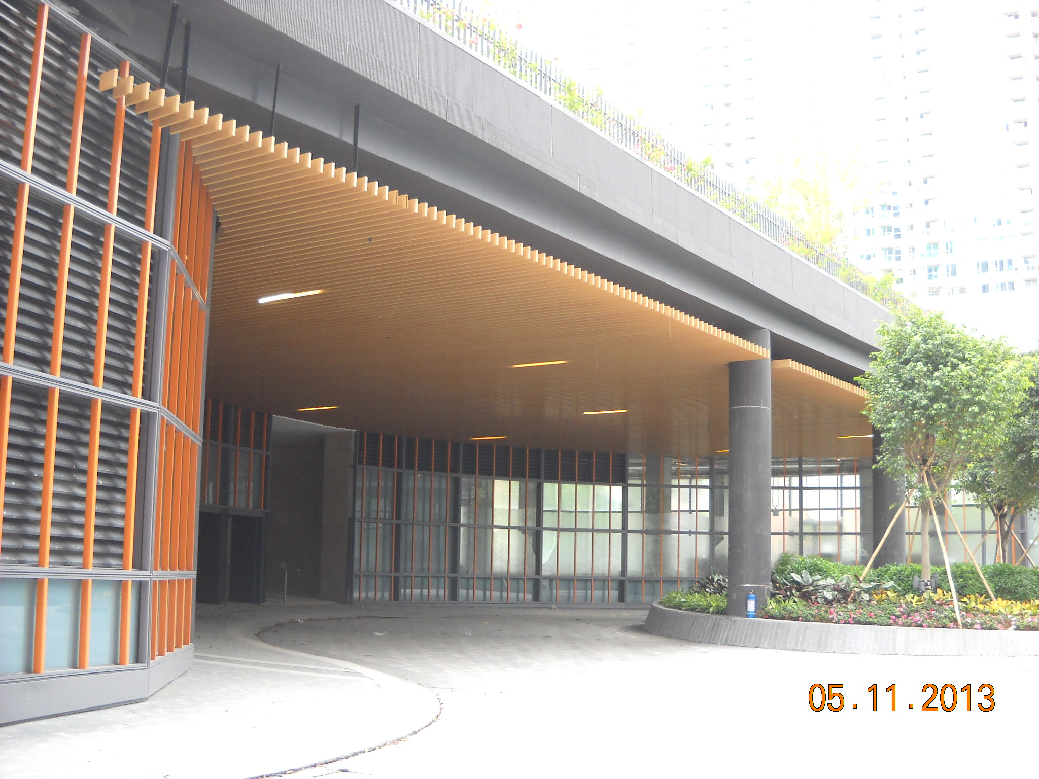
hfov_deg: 45.8
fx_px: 1231
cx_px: 520
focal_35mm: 41
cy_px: 390
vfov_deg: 35.1
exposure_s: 1/60
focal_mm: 6.72
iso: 175
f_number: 3.1
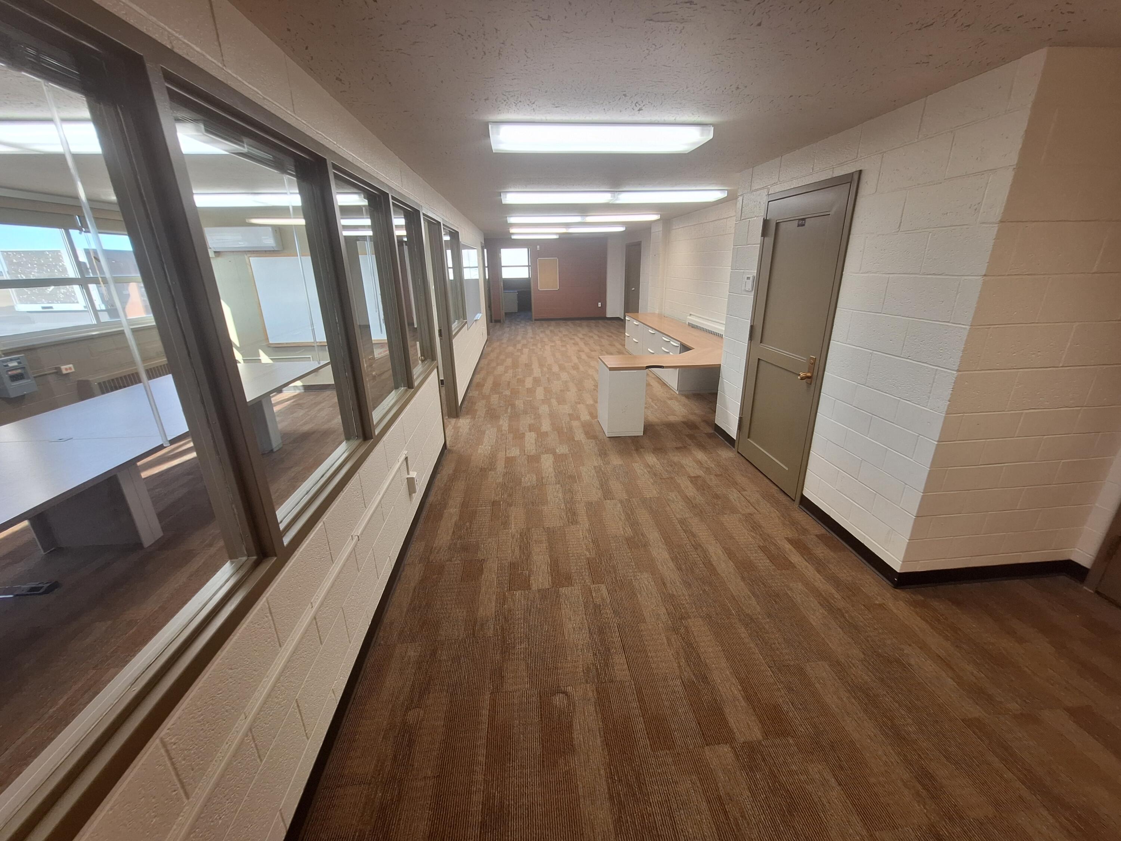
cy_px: 420
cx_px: 560
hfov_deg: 106.2
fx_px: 421
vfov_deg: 89.9
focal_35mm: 13
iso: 64
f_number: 2.2
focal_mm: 1.74
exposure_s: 1/60
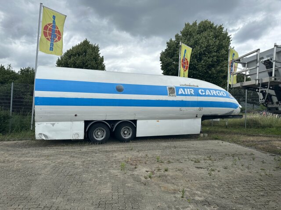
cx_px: 140
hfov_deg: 71.6
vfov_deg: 56.8
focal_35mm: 24
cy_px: 105
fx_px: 195
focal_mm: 6.86
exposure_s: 1/3597
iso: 80
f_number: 1.78
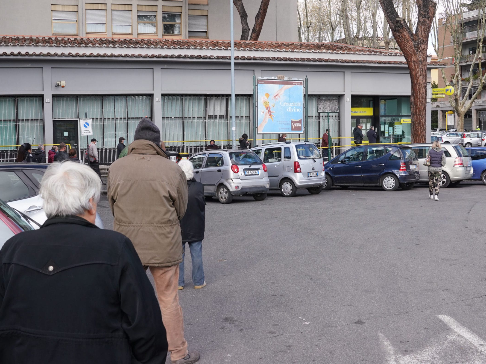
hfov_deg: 44.8
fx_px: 590
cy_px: 184
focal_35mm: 42
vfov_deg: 34.3
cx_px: 230
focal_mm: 24
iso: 400
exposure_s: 1/250
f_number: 8
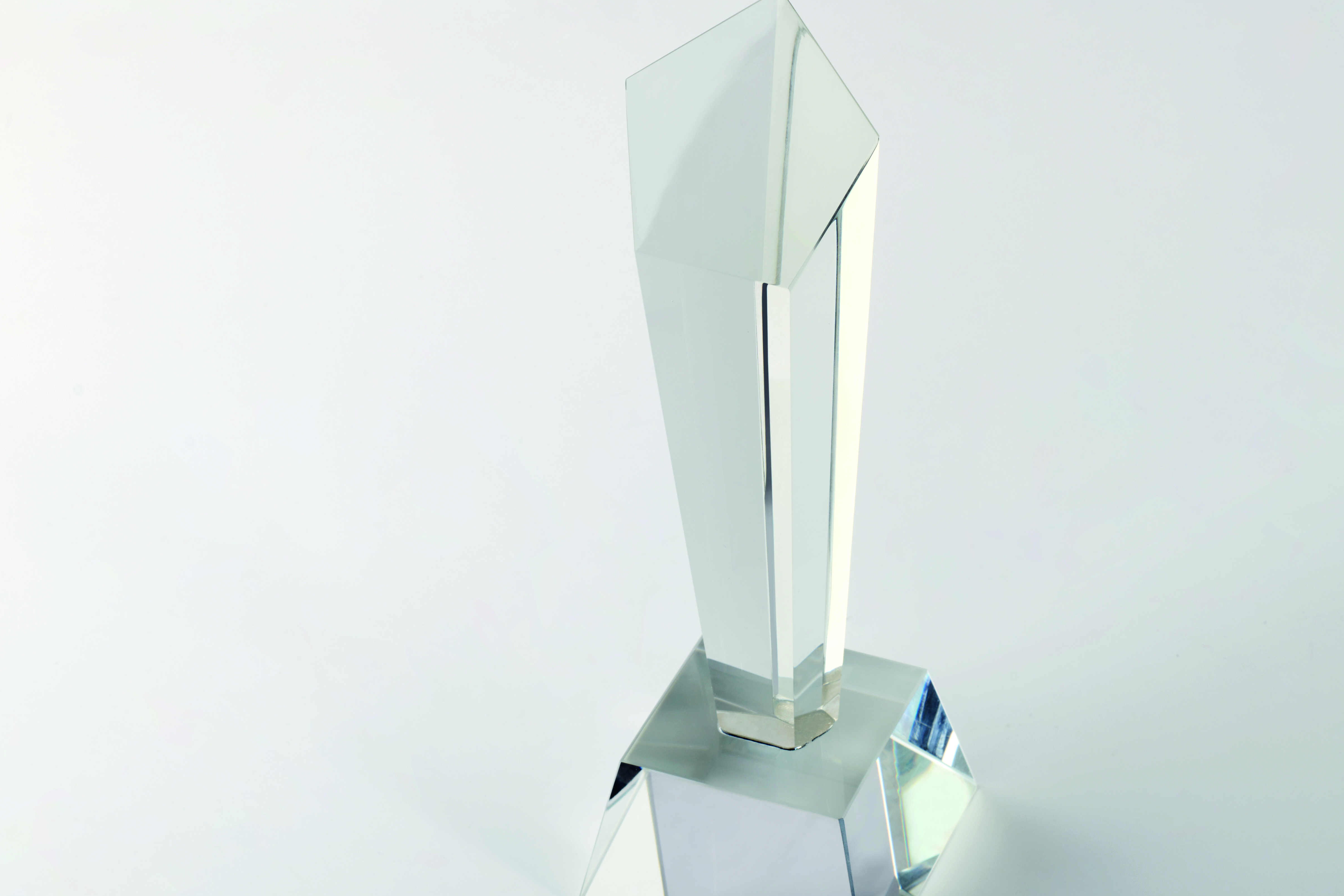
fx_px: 5450
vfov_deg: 9.4
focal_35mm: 146
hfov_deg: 14.1
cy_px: 365
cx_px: 776
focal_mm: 85
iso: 64
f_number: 16
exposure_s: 1/160
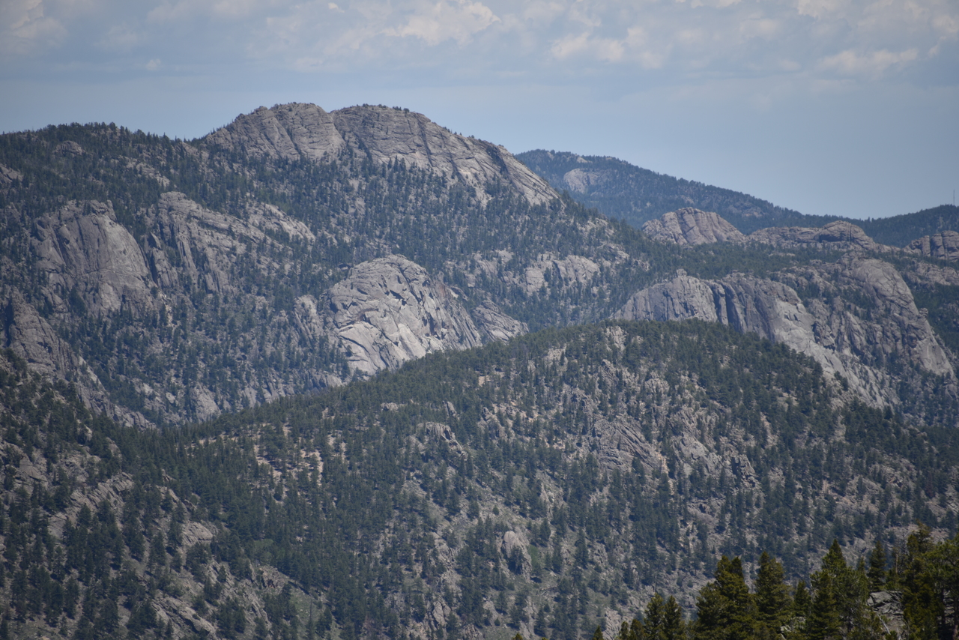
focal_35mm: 300
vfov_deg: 4.6
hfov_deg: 6.9
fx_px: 7993
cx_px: 480
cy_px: 320
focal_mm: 300
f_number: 5.6
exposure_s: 1/640
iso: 110
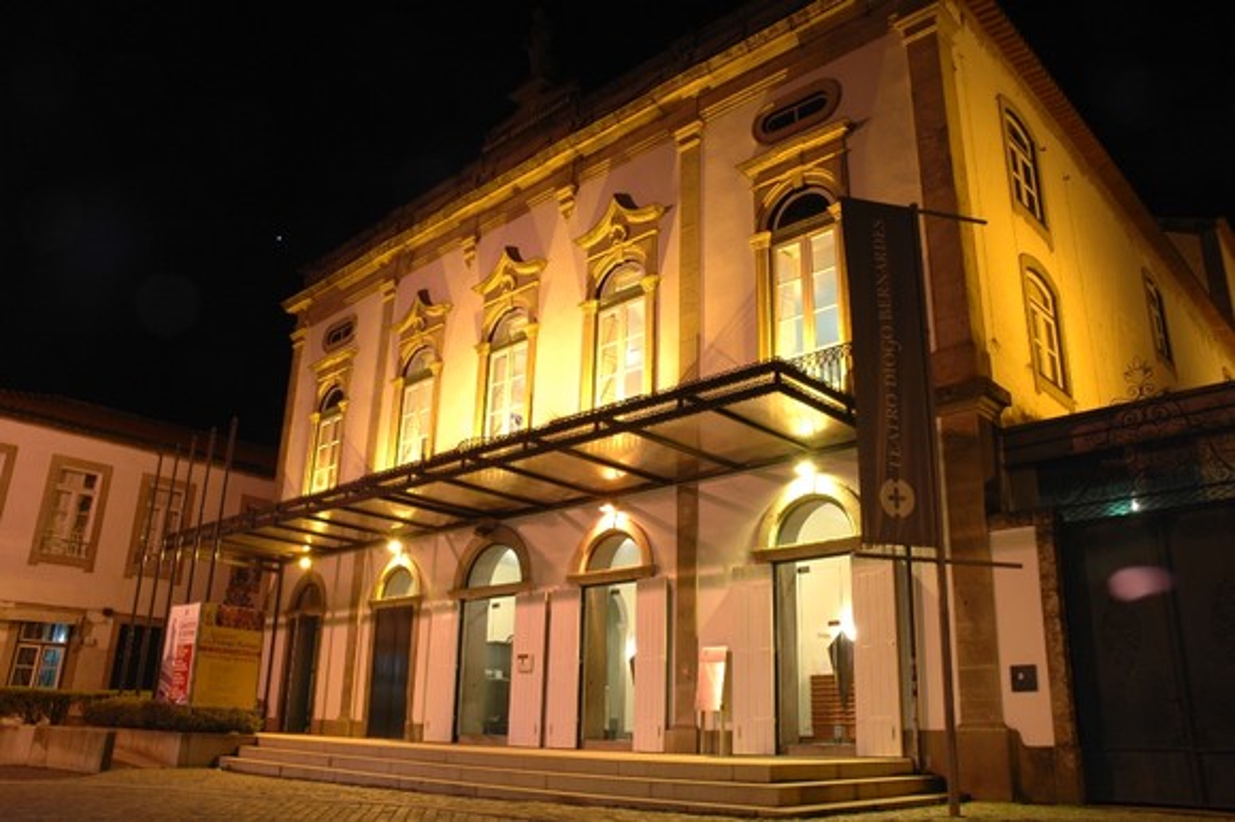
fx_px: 926
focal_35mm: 27
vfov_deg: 47.9
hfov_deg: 67.4
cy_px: 411
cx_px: 618
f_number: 10
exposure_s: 4
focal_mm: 18
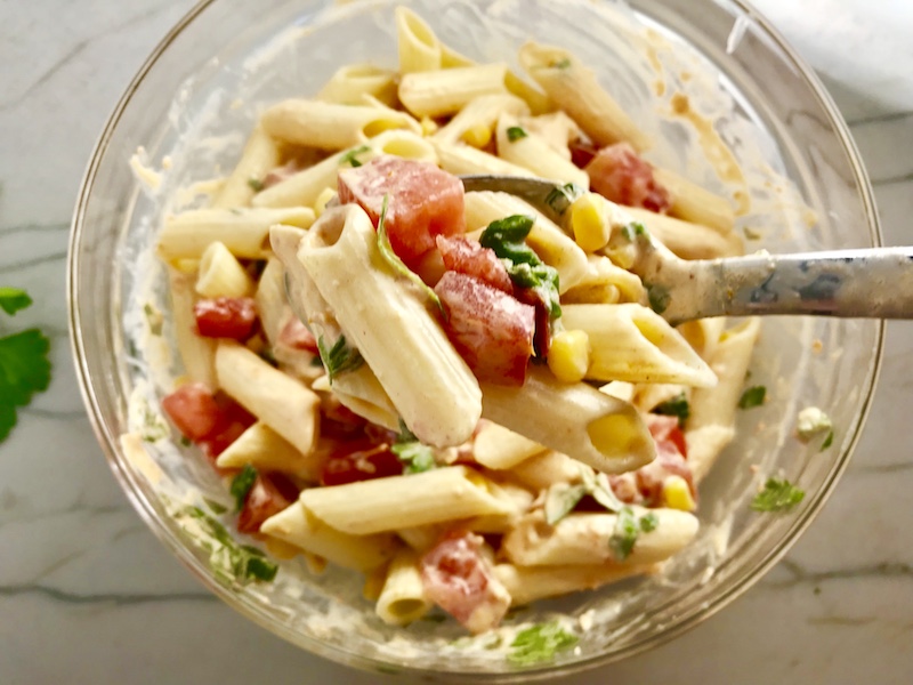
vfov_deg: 49.7
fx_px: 739
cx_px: 456
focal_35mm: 28
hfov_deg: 63.4
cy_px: 342
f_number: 1.8
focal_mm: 3.99
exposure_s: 1/131
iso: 20
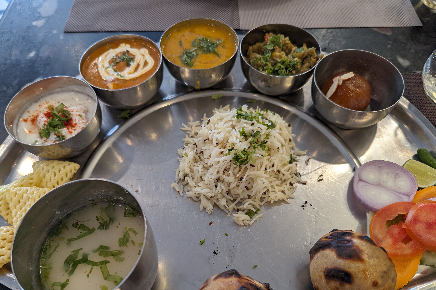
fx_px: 315
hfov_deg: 69.4
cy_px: 170
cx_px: 220
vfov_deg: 49.3
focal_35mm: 26
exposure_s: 1/50
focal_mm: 6.81
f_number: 1.85
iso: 72
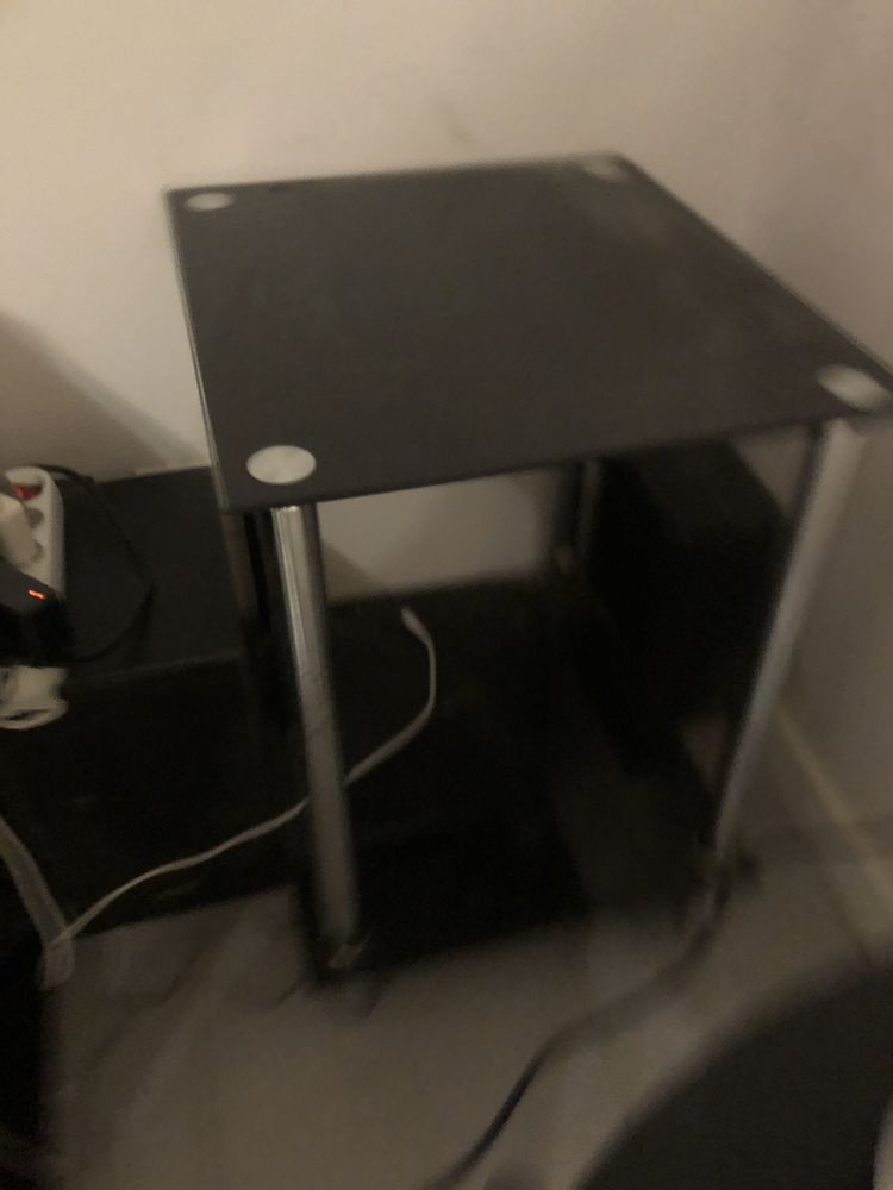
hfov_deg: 49.7
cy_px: 595
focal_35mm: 28
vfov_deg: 63.4
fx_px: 963
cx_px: 446
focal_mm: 3.99
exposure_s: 1/4
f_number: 1.8
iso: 160
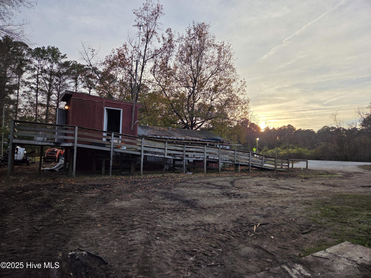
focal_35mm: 23
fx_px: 247
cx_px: 186
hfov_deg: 73.9
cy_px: 139
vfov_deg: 58.9
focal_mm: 5.4
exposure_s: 1/2600
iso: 80
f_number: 1.8
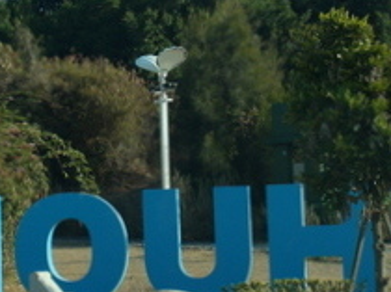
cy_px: 56
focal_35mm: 125
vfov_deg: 11.8
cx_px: 153
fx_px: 1410
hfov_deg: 15.8
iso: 80
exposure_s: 1/500
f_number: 3.7
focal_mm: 8.9
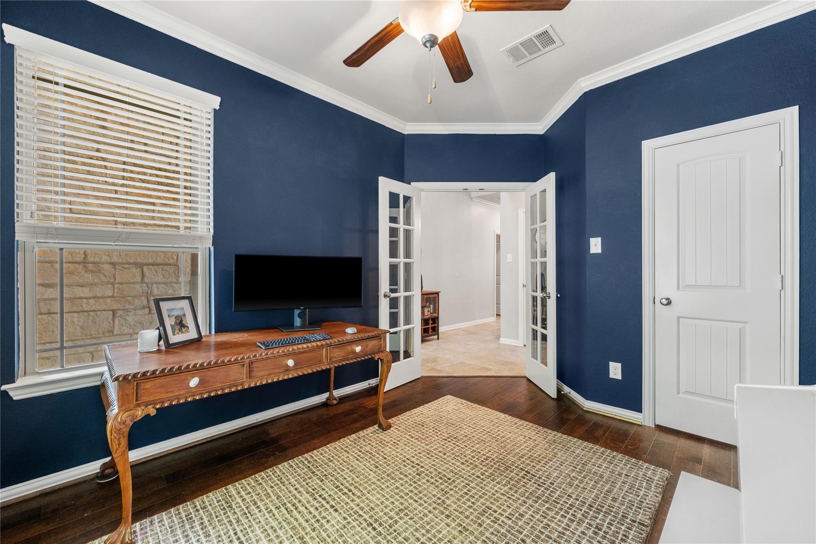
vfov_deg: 81.2
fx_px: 317
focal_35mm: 14
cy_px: 272
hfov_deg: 104.3
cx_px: 408
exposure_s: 1/1.67
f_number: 8
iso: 800
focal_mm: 14
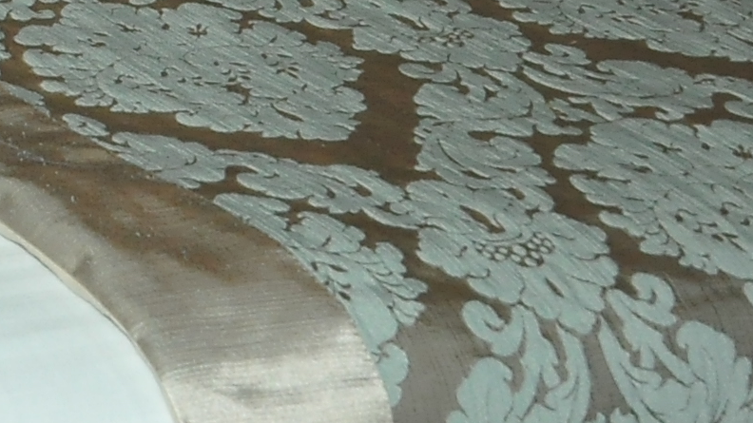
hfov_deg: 11.8
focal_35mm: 153
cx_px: -963
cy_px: -765
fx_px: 3054
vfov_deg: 7.2
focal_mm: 18
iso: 800
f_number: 8
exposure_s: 1/125
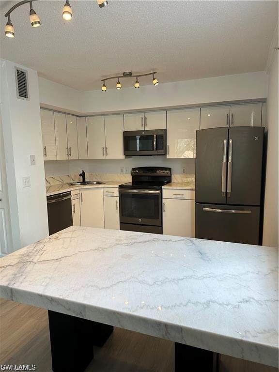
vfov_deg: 71.6
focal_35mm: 24
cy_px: 186
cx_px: 140
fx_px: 258
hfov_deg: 56.8
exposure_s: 1/120
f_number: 1.78
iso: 100
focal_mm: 6.86
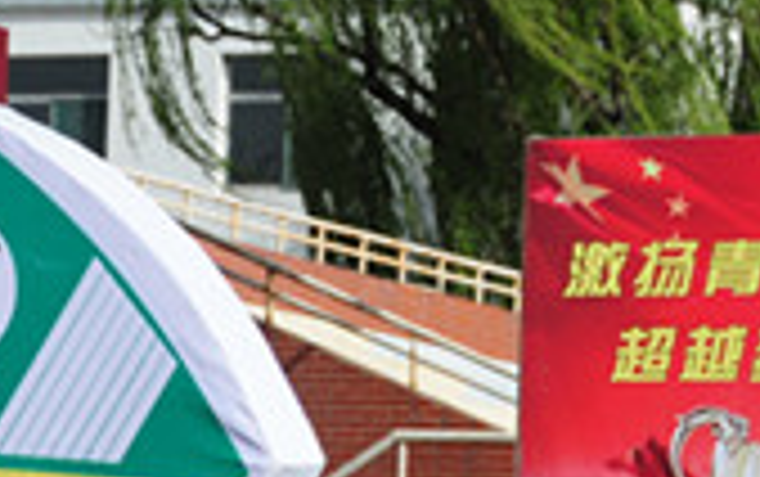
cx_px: 9
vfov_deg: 4.1
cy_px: 652
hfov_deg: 6.6
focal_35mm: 317
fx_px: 6571
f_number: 7.1
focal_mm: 55
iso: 200
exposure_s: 1/640
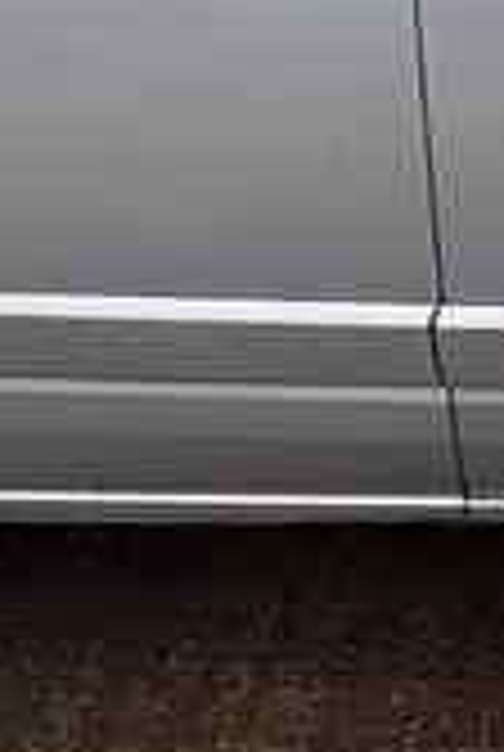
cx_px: 428
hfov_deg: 17.4
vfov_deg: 22.7
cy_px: -261
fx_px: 1631
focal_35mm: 78
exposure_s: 1/456
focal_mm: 2.22
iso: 40
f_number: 2.2
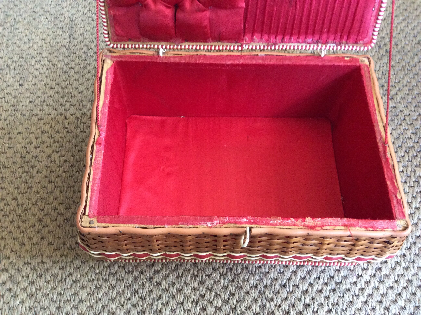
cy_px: 158
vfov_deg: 44.1
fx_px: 389
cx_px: 210
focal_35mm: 32
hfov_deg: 56.9
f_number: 2.4
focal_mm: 3.3
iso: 250
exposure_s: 1/25
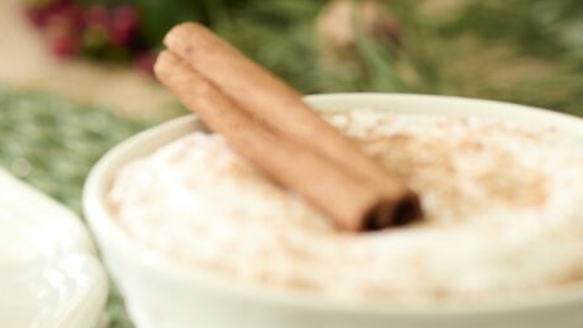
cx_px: -76
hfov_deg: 9.6
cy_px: 53
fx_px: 3417
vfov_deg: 5.5
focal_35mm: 221
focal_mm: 50
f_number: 3.5
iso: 100
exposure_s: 1/10
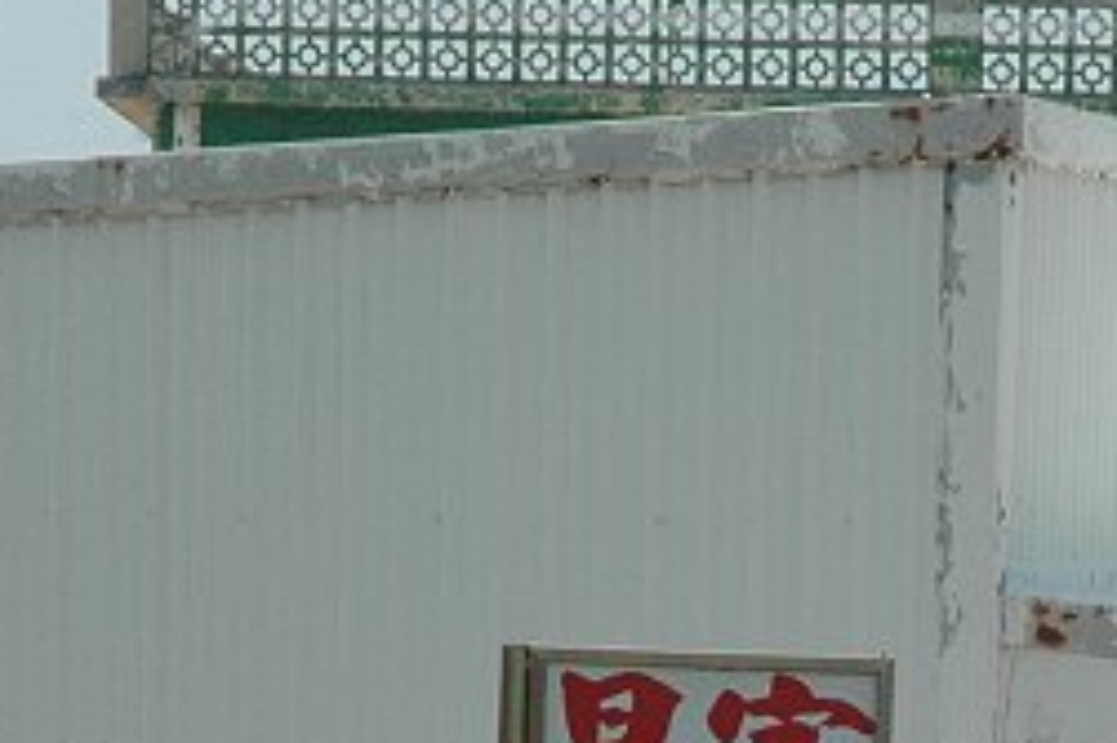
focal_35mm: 378
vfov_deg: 3.6
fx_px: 11720
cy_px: 1041
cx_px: 730
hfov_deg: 5.5
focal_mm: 70
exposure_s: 1/80
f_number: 20
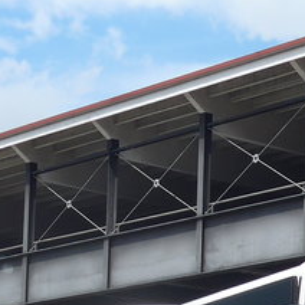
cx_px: 242
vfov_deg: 8.9
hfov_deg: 9.0
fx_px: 1944
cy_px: 322
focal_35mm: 195
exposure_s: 1/1300
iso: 80
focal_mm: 8
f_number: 2.8
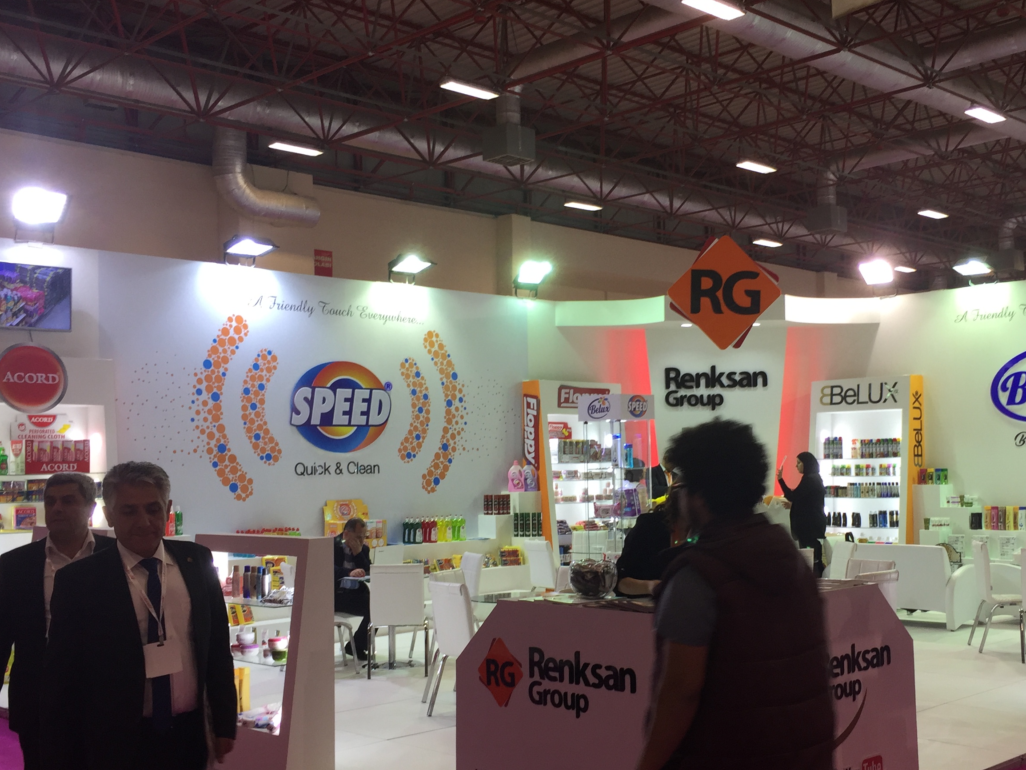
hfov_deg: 45.5
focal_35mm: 41
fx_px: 1215
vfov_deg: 35.1
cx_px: 628
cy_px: 425
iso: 40
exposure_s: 1/50
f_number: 2.2
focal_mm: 4.15
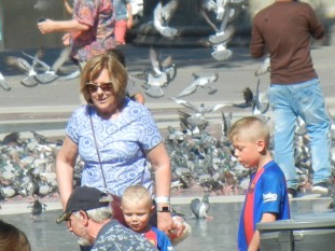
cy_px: 53
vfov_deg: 1.7
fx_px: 8339
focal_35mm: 862
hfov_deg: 2.3
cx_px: 219
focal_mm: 47.2
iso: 160
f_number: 5.1
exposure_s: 1/525
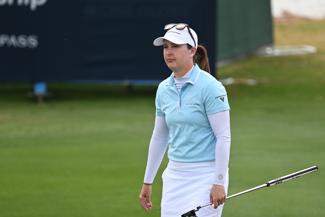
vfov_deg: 2.3
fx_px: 5416
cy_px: 108
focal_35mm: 600
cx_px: 162
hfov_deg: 3.4
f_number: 5.6
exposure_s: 1/640
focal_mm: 400
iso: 250
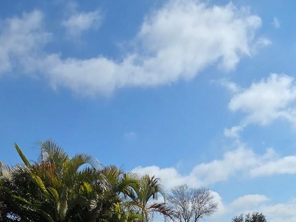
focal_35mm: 39
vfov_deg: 28.7
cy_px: 301
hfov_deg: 46.4
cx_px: 215
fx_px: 334
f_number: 1.9
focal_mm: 2.2
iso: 40
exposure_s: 1/4125
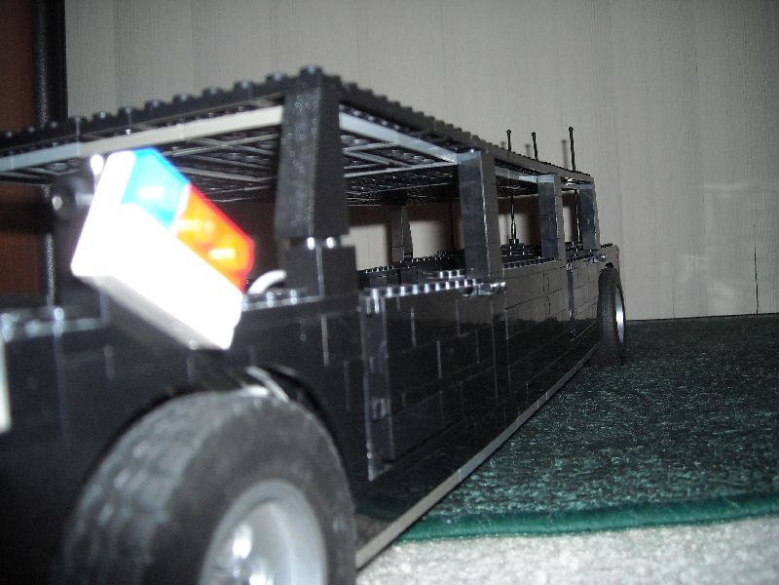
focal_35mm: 35
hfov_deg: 52.6
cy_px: 292
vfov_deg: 40.7
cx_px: 390
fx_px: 788
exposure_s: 1/60
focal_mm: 5.7
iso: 200
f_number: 2.8
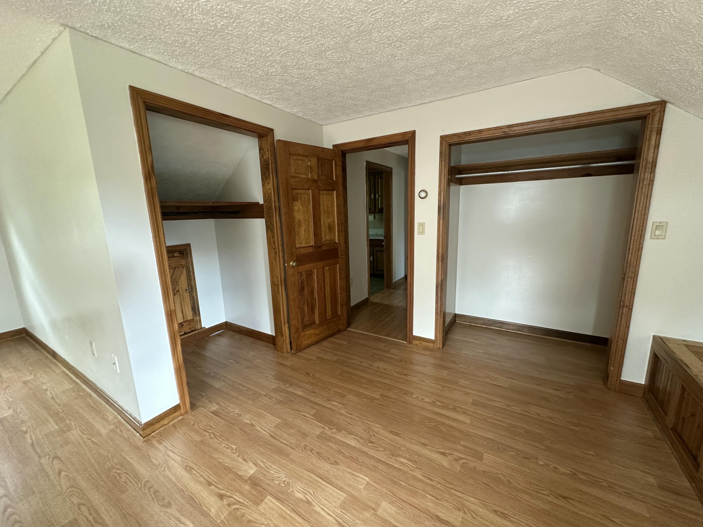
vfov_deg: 85.7
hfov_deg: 102.1
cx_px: 352
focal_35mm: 14
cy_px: 264
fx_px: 284
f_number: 2.2
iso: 800
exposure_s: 1/60
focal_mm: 2.22
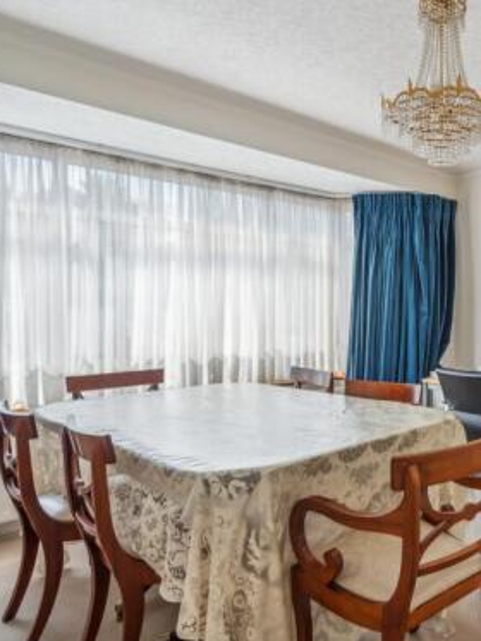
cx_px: 467
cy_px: 320
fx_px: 500
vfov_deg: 65.3
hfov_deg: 44.6
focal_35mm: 27
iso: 640
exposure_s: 1/60
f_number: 5.6
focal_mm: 16
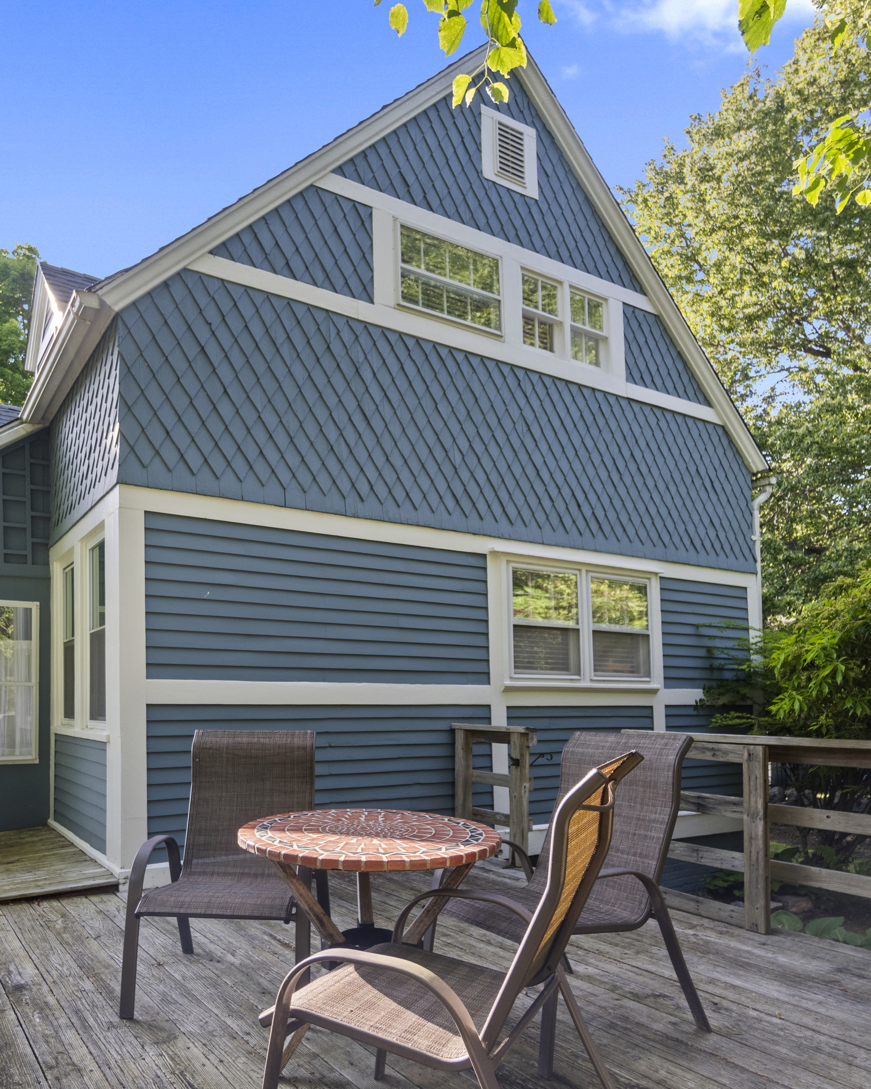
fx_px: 709
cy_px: 530
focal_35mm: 22
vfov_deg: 75.0
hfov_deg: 62.4
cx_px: 333
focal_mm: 10
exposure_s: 1/100
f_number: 4
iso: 400
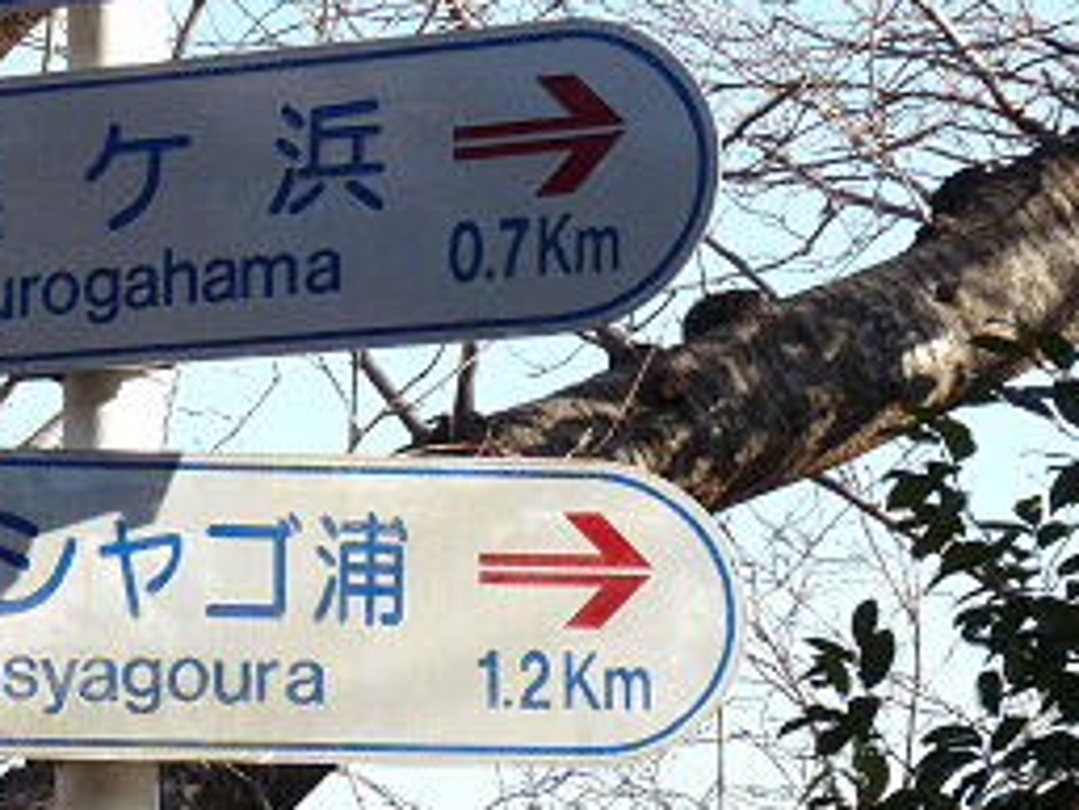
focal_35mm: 138
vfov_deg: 10.7
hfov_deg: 14.2
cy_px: 541
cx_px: 176
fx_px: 4304
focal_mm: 11.9
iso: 100
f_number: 4.5
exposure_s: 1/250
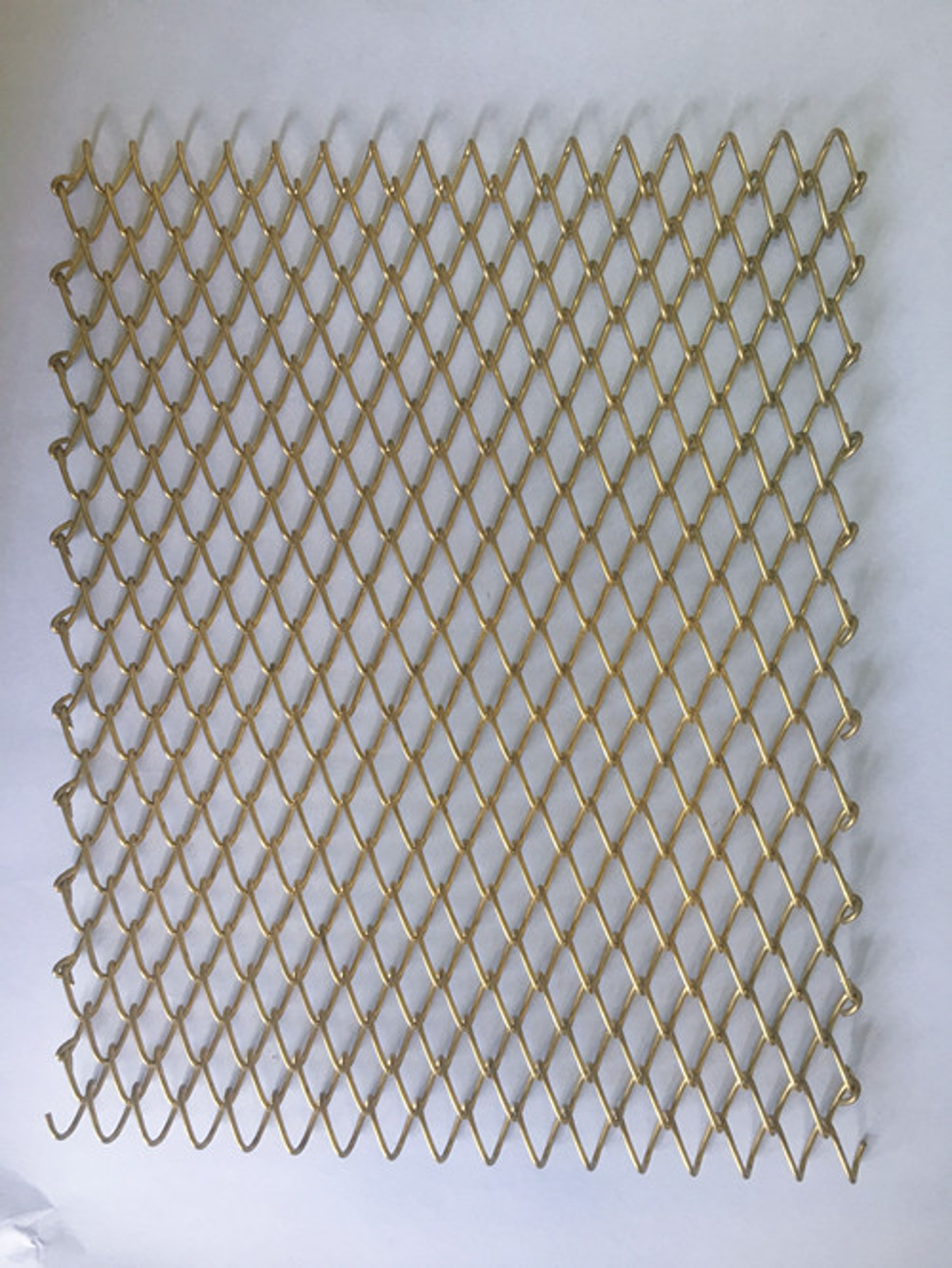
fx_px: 1063
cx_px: 476
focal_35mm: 29
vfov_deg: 61.6
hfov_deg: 48.3
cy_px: 634
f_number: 2.2
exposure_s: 1/17
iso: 40
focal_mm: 4.15
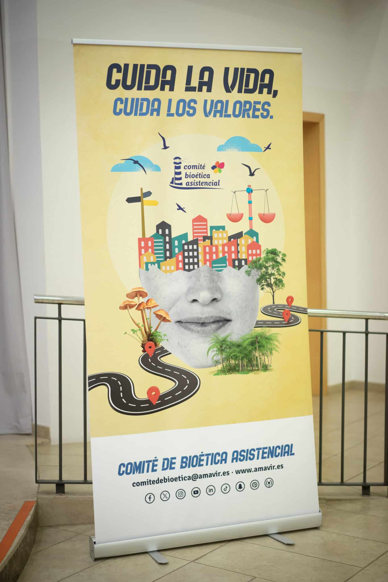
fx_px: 889
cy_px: 291
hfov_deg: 24.6
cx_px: 194
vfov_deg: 36.2
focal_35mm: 55
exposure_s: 1/125
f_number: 1.8
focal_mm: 55
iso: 640
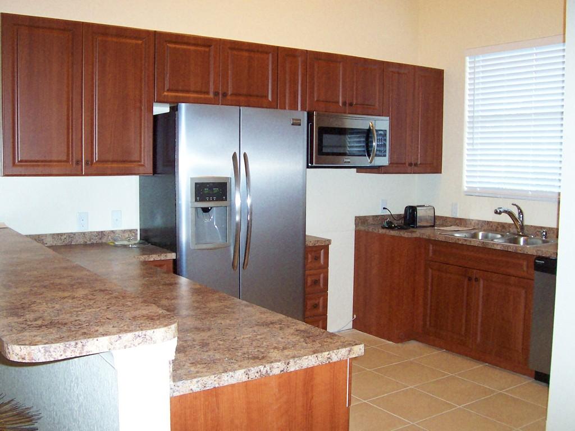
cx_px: 288
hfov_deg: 50.1
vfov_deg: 38.7
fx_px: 615
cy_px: 216
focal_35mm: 37
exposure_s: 1/60
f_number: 2.8
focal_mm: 5.6
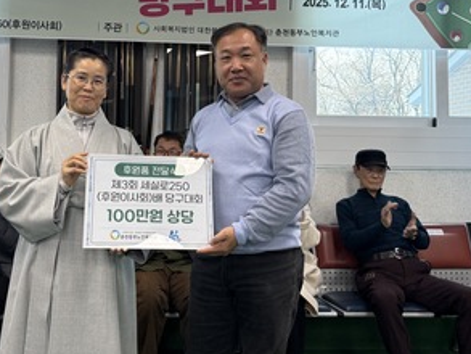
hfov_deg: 45.1
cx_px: 156
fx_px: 558
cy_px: 110
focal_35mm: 41
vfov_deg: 34.7
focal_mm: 6.76
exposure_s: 1/222
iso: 200
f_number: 1.78
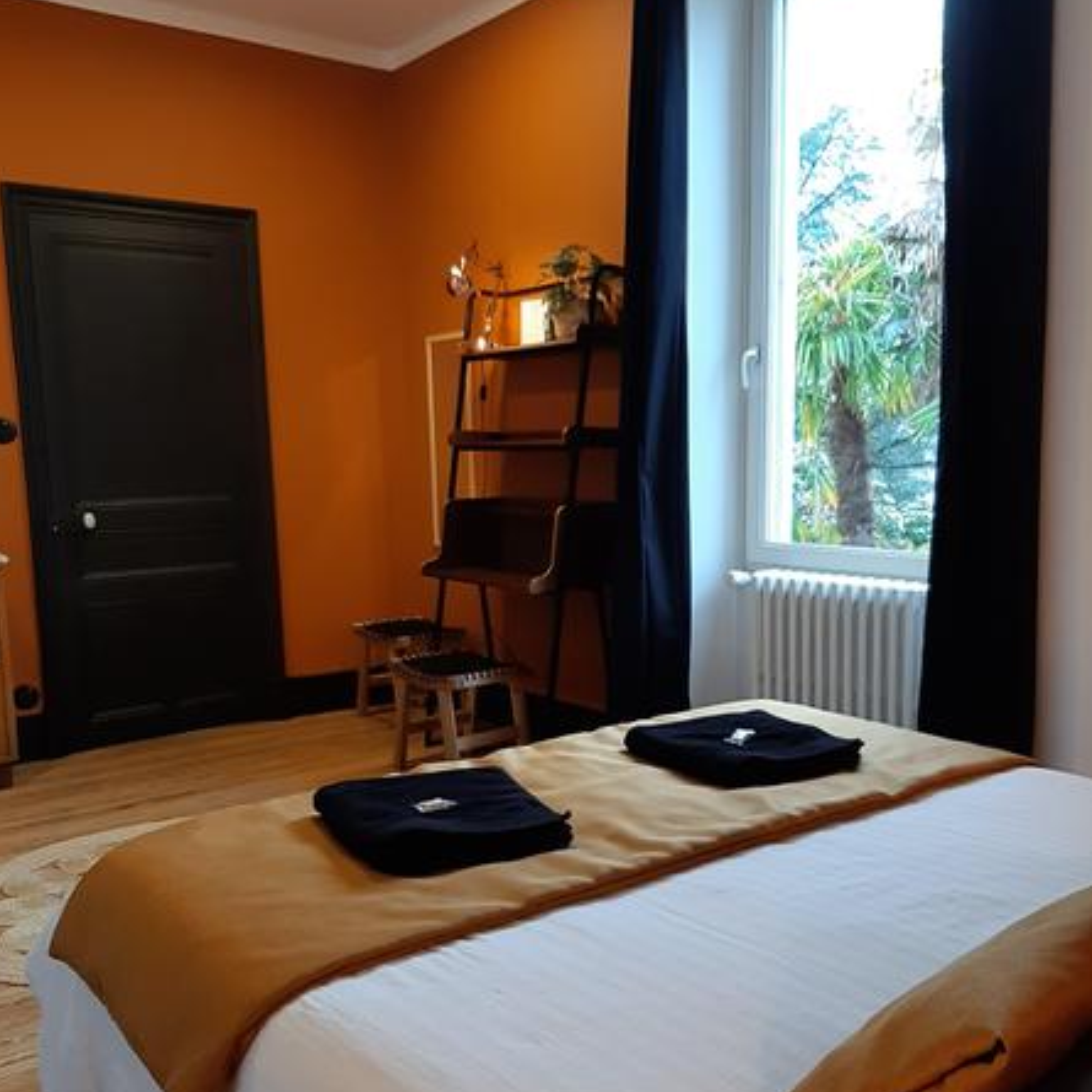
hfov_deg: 52.5
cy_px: 628
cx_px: 542
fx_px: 1106
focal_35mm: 31
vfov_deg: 52.3
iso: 50
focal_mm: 3.93
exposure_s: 1/50
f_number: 1.7
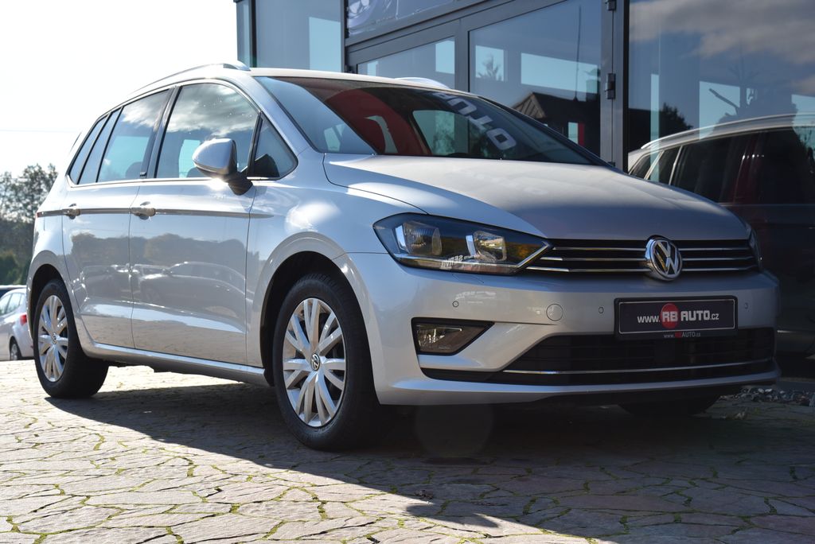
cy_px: 272
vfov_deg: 24.7
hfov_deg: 36.2
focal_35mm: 55
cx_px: 408
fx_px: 1246
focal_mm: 55
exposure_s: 1/400
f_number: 10
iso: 500
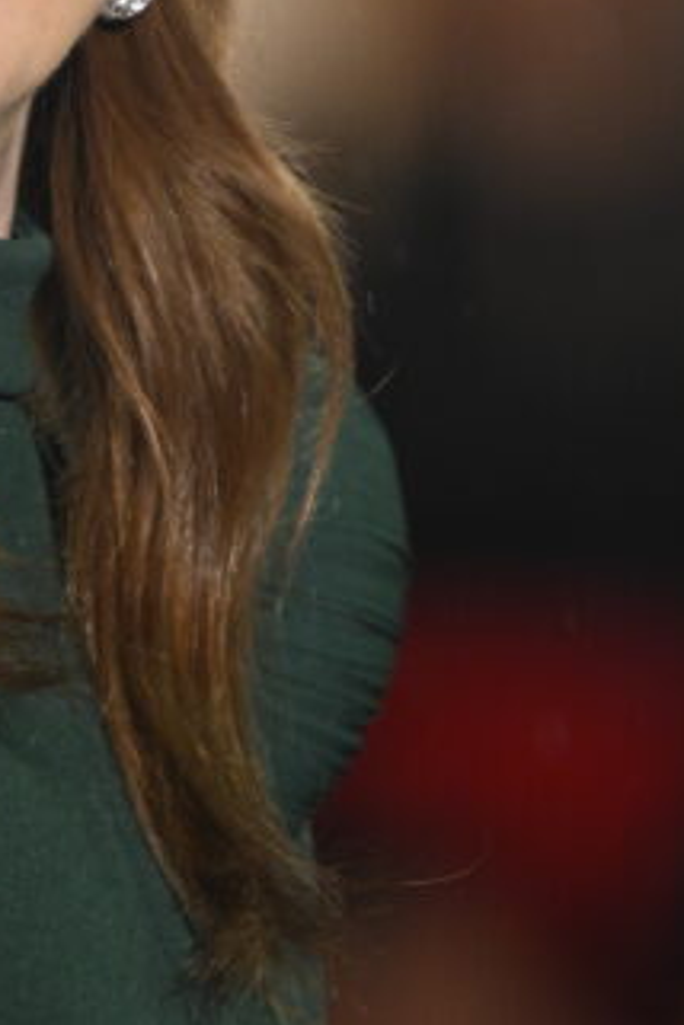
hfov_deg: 0.8
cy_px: 70
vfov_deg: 1.1
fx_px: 51267
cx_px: -120
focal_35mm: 1799
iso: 2000
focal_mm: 560
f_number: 4
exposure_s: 1/500
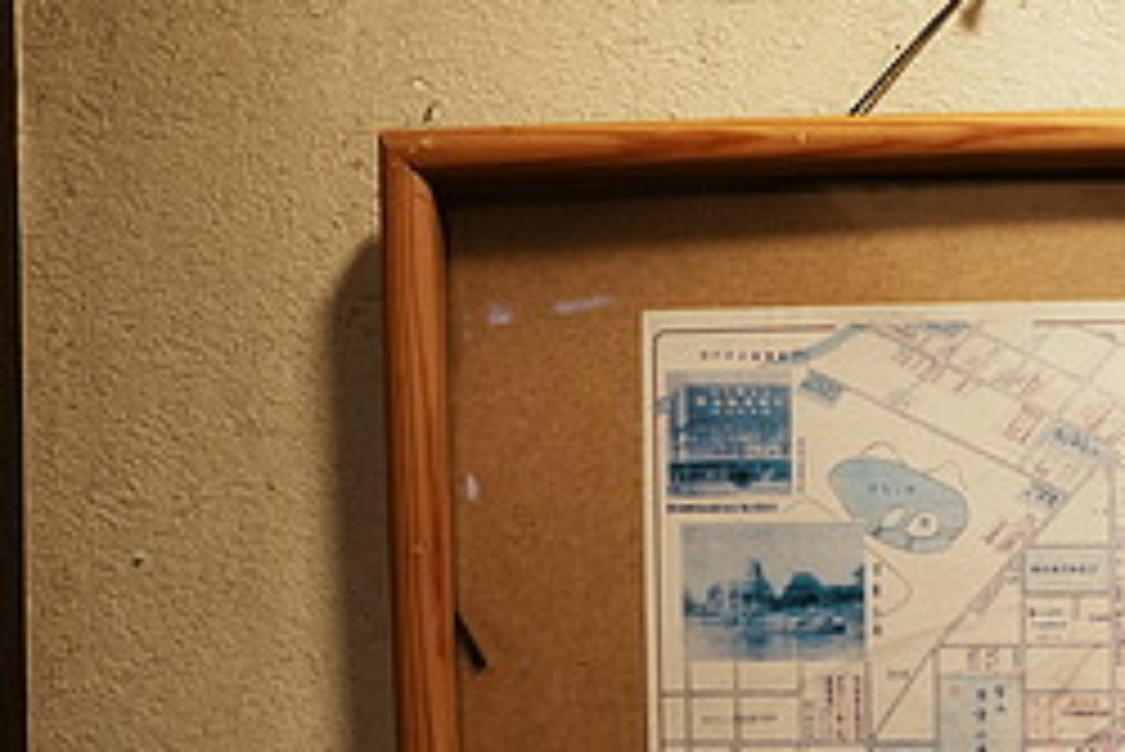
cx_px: 1570
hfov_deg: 21.5
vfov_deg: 16.2
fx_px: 2591
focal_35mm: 83
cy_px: 738
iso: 250
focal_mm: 26.6
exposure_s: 1/25
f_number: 2.8
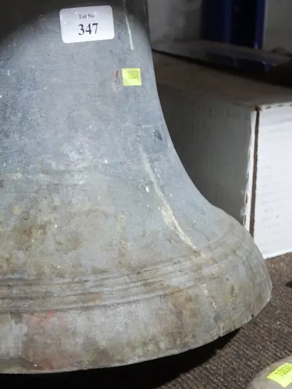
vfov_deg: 32.1
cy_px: 176
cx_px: 50
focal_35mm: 60
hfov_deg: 24.0
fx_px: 674
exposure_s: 1/60
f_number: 3.6
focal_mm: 16
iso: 640
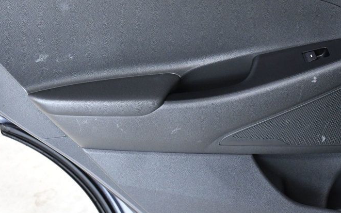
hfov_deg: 29.0
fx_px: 660
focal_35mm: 71
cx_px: 180
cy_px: 40
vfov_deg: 18.2
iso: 2500
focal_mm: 30
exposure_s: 1/125
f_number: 5.6
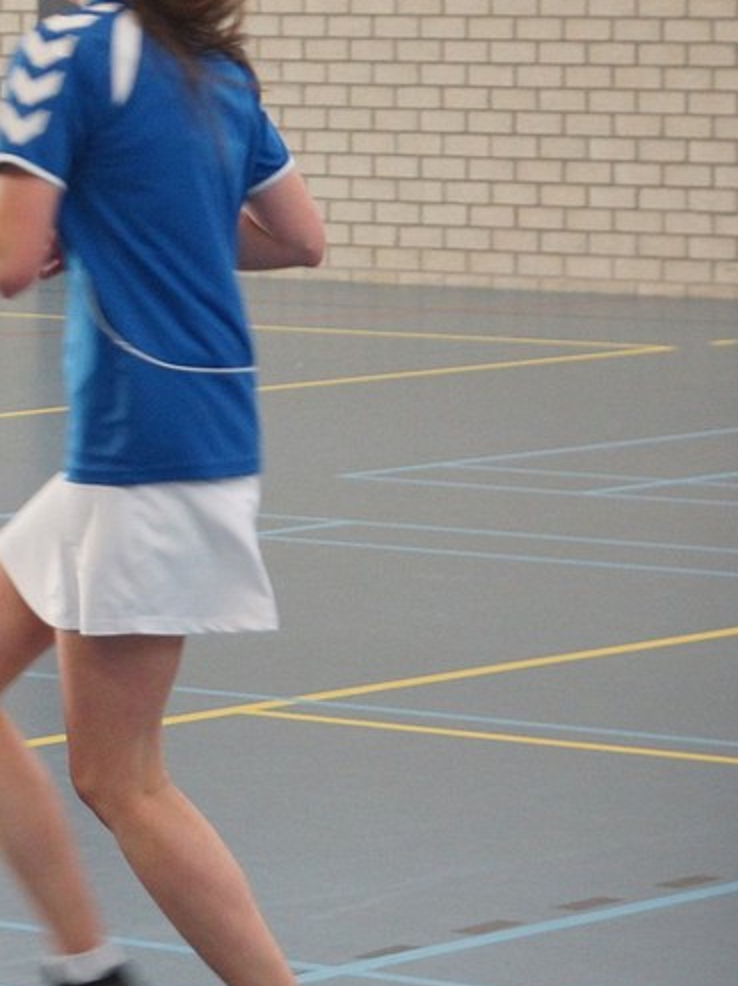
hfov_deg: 9.7
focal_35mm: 150
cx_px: -176
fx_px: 4269
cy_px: 478
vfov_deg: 13.2
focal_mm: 50
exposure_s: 1/160
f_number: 3.2
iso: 640
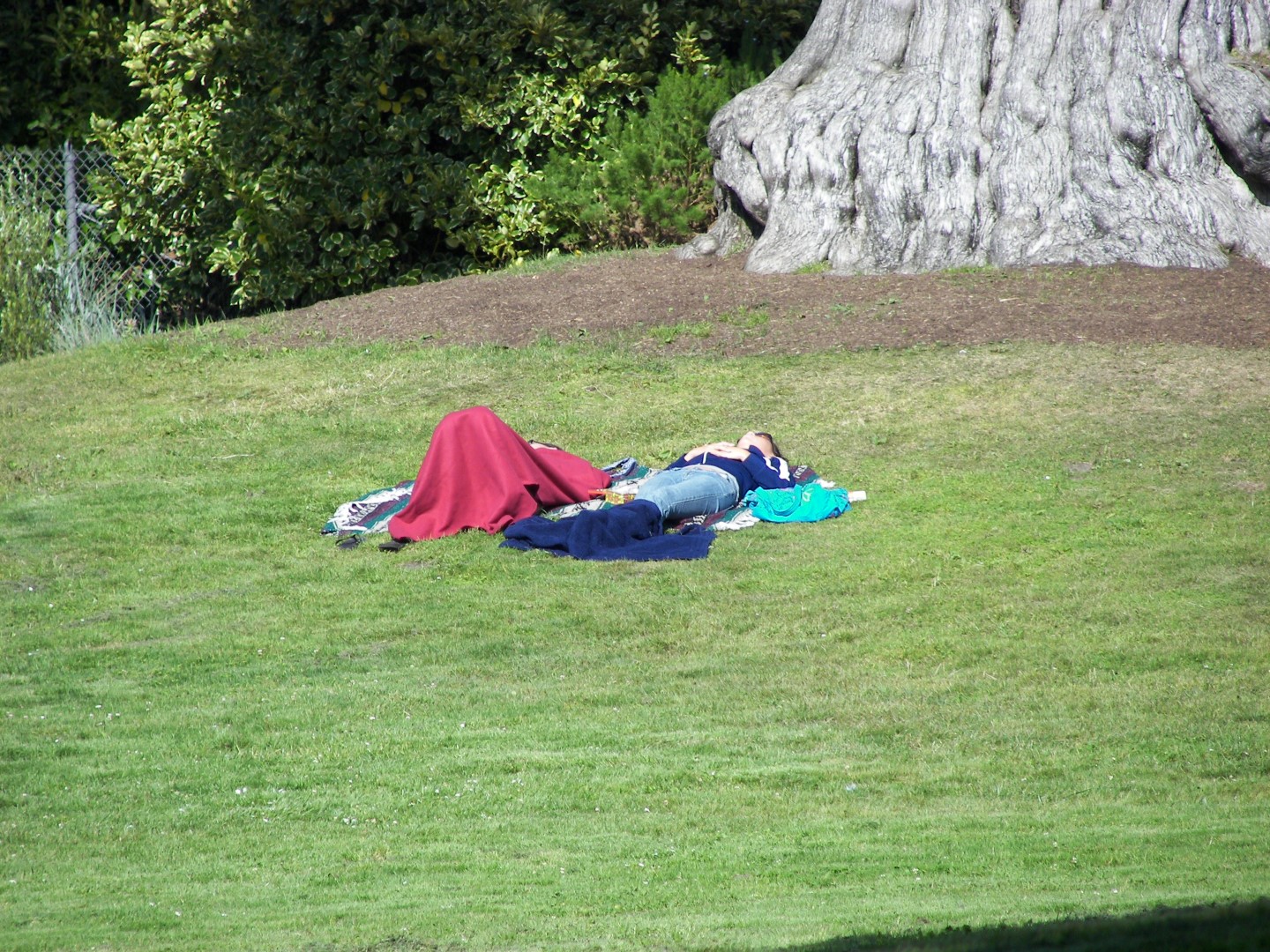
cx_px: 635
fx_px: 15849
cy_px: 476
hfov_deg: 4.6
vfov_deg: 3.4
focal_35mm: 432
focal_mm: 72
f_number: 3.7
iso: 64
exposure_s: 1/500
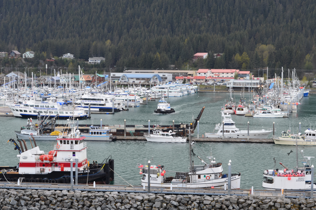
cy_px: 105
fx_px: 683
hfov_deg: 26.0
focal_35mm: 78
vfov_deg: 17.4
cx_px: 158
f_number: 11
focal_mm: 52
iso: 200
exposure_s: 1/100
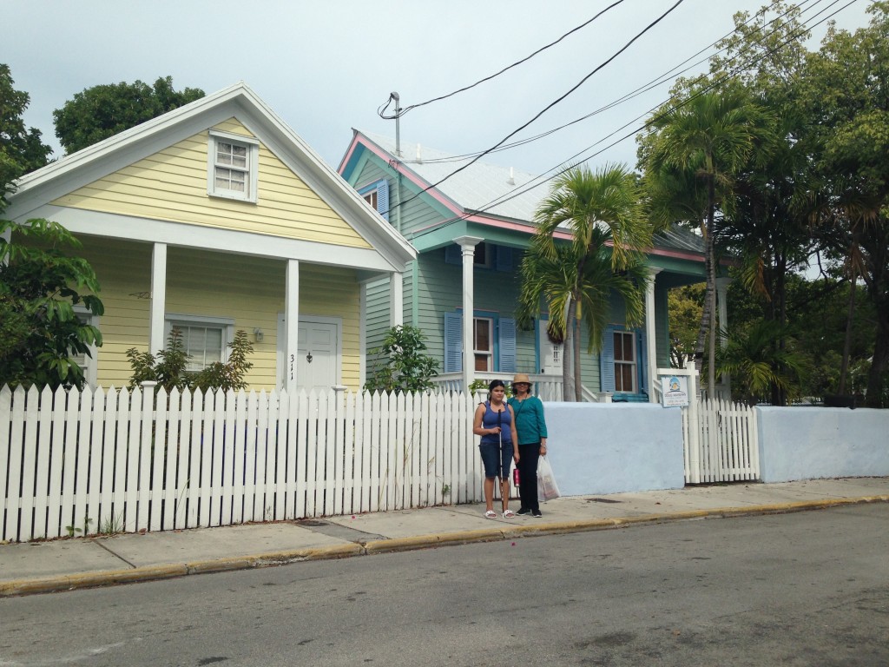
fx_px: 847
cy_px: 334
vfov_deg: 42.9
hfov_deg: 55.4
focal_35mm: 33
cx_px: 444
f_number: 2.4
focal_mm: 4.12
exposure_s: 1/2088
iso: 50
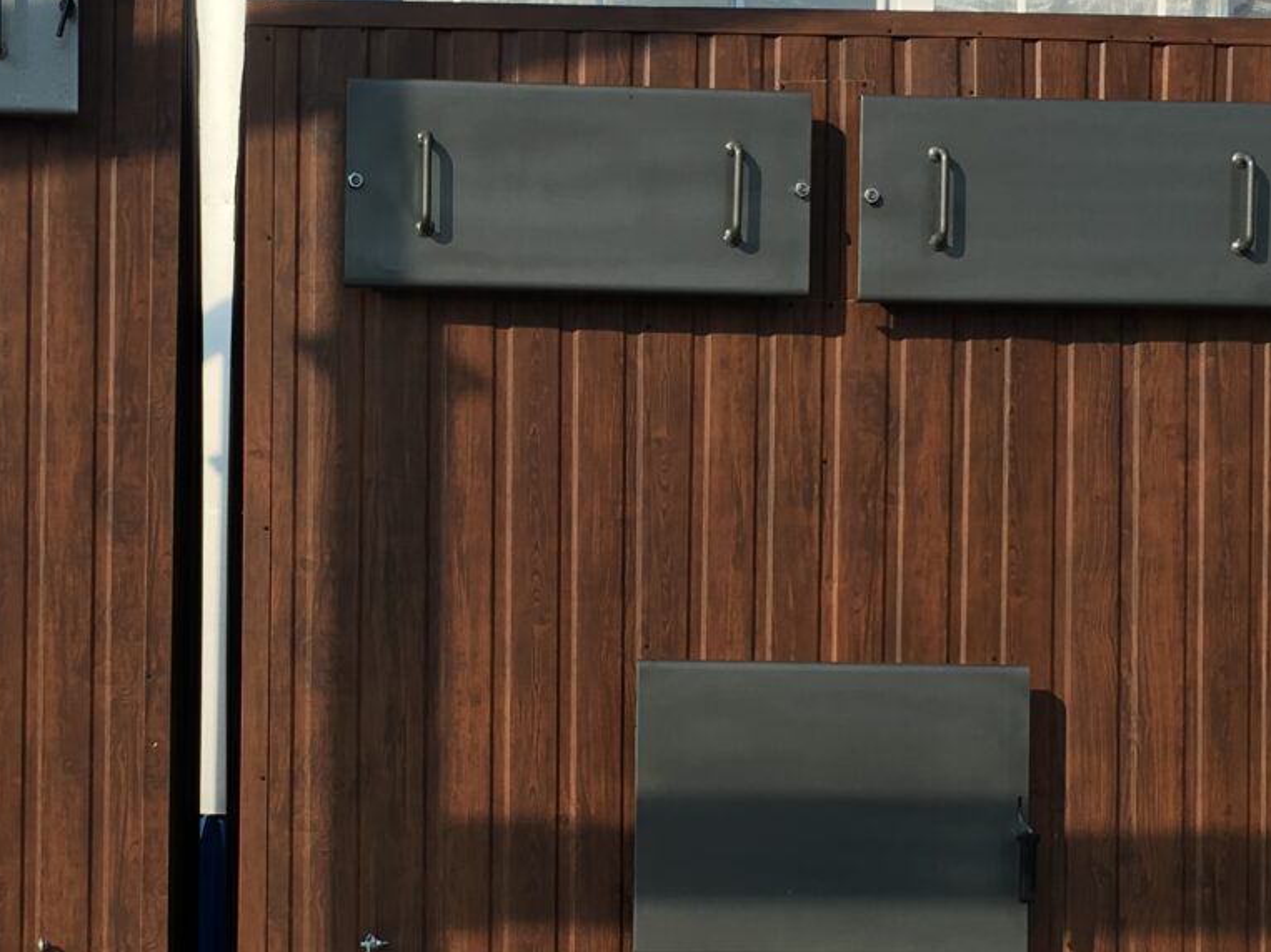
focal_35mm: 73
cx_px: 411
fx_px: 2680
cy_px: 607
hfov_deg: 26.5
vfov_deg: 20.1
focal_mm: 4.15
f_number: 2.2
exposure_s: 1/1202
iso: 25
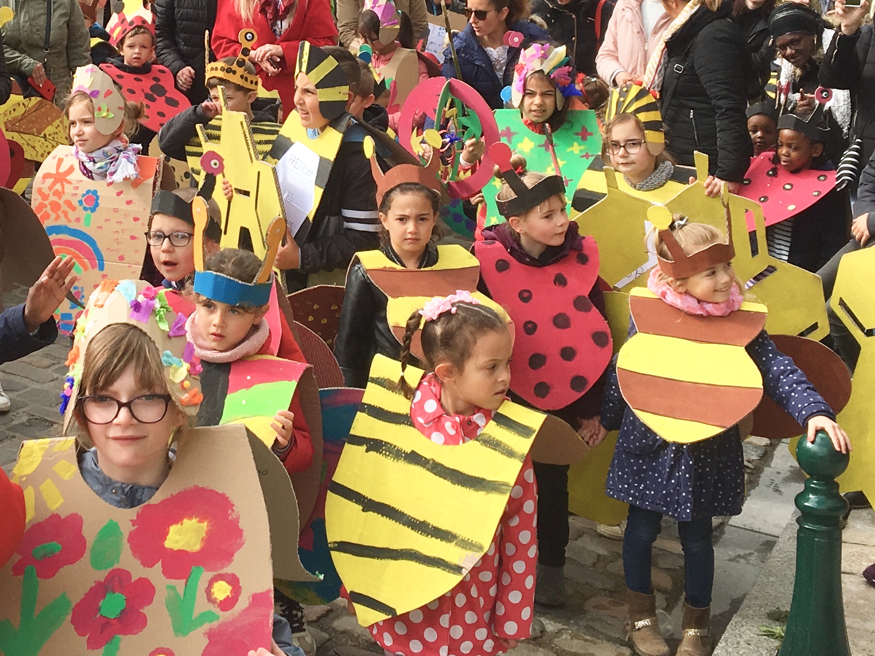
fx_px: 1643
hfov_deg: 29.5
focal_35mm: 65
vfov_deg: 22.4
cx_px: 248
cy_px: 165
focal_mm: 4.15
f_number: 2.2
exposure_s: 1/793
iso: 25
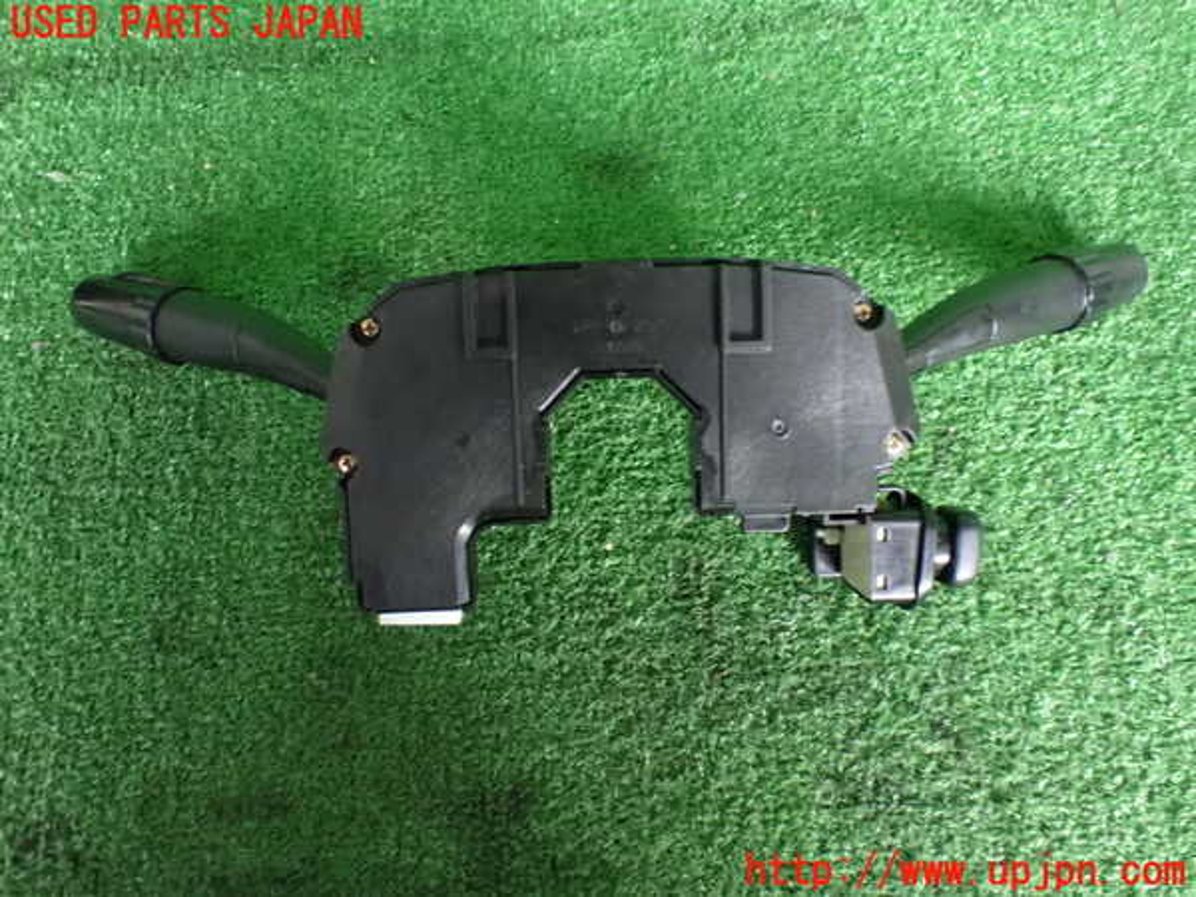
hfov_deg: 60.0
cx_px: 598
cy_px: 448
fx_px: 1037
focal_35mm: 30
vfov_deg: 46.8
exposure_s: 1/30
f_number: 2.3
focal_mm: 5.4
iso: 1250
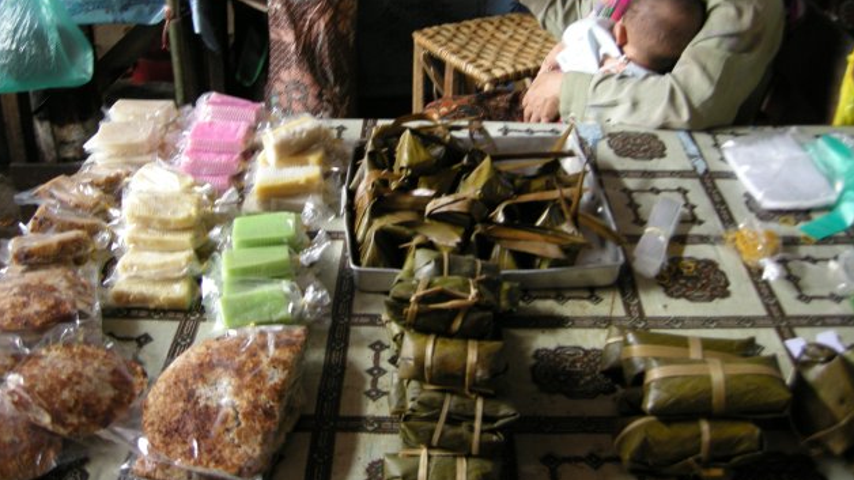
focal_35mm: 40
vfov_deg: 29.5
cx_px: 431
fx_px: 906
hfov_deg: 50.5
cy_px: 160
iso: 132
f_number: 2.7
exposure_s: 1/8
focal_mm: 7.5
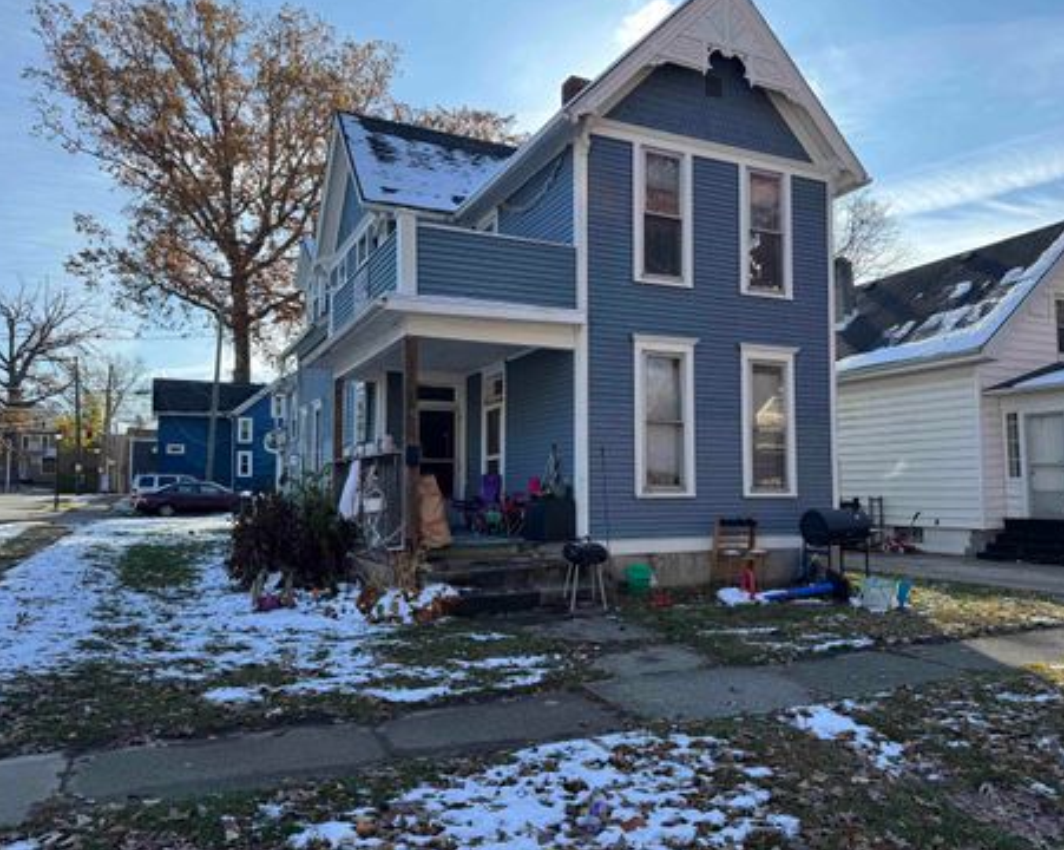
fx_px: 818
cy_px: 426
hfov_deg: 66.0
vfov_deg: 54.9
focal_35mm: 26
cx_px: 569
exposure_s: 1/1488
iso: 80
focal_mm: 6.76
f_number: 1.78
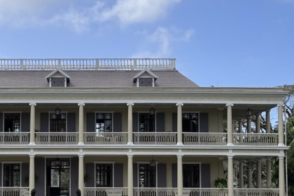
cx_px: 58
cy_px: 121
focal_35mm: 86
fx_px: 702
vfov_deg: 15.9
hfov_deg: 23.3
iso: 64
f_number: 1.78
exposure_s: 1/4608
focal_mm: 6.76
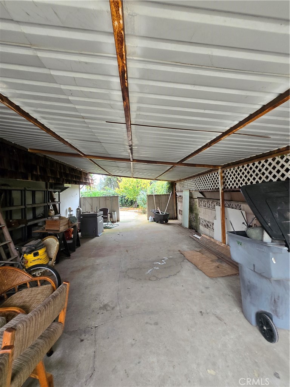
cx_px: 145
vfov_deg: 106.2
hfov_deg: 89.9
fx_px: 145
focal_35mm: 13
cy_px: 194
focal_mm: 1.7
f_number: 2.2
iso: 160
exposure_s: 1/60
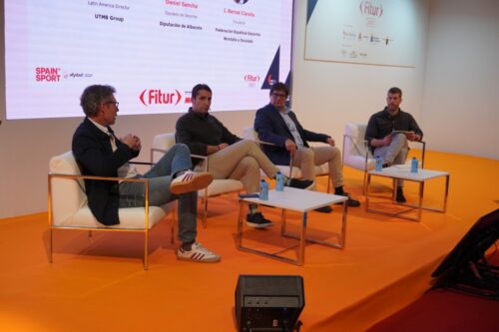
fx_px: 603
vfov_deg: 30.8
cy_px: 166
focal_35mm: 44
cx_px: 250
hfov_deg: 45.0
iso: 640
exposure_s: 1/160
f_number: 4.5
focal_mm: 29
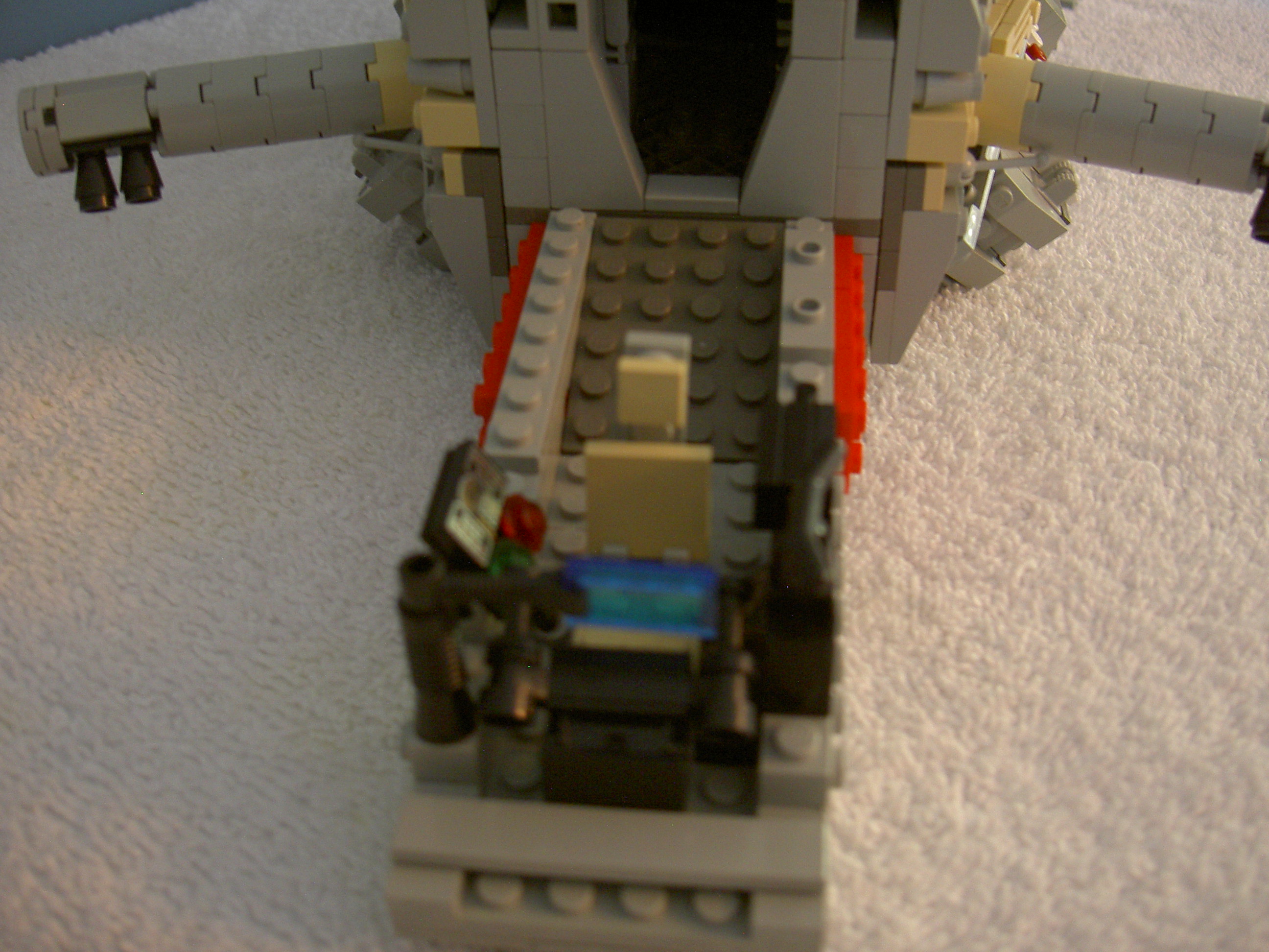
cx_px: 634
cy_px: 476
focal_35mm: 39
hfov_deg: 47.9
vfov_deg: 36.8
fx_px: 1430
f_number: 2.8
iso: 100
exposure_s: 1/8
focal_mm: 8
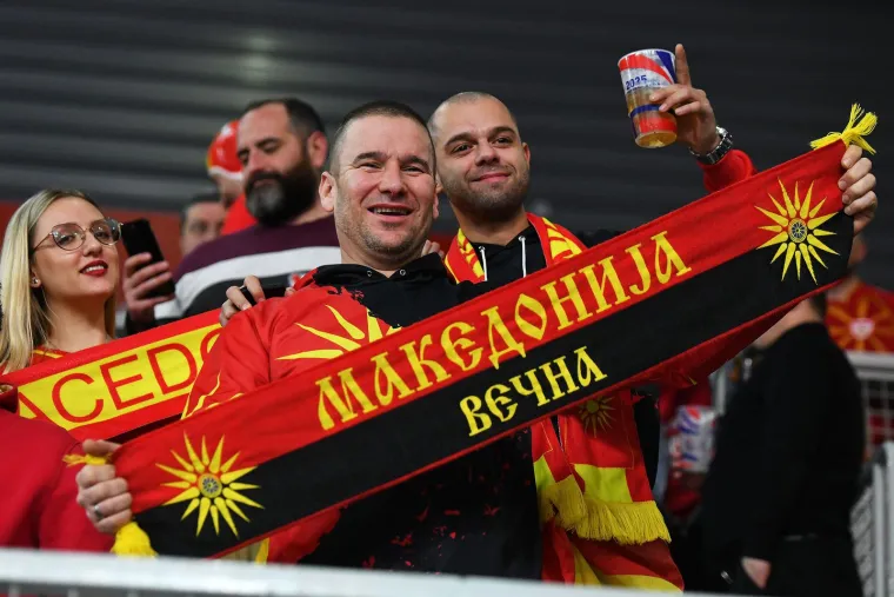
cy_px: 298
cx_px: 447
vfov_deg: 13.0
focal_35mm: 105
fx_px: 2608
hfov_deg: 19.5
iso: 2500
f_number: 5
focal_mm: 105
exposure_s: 1/1250
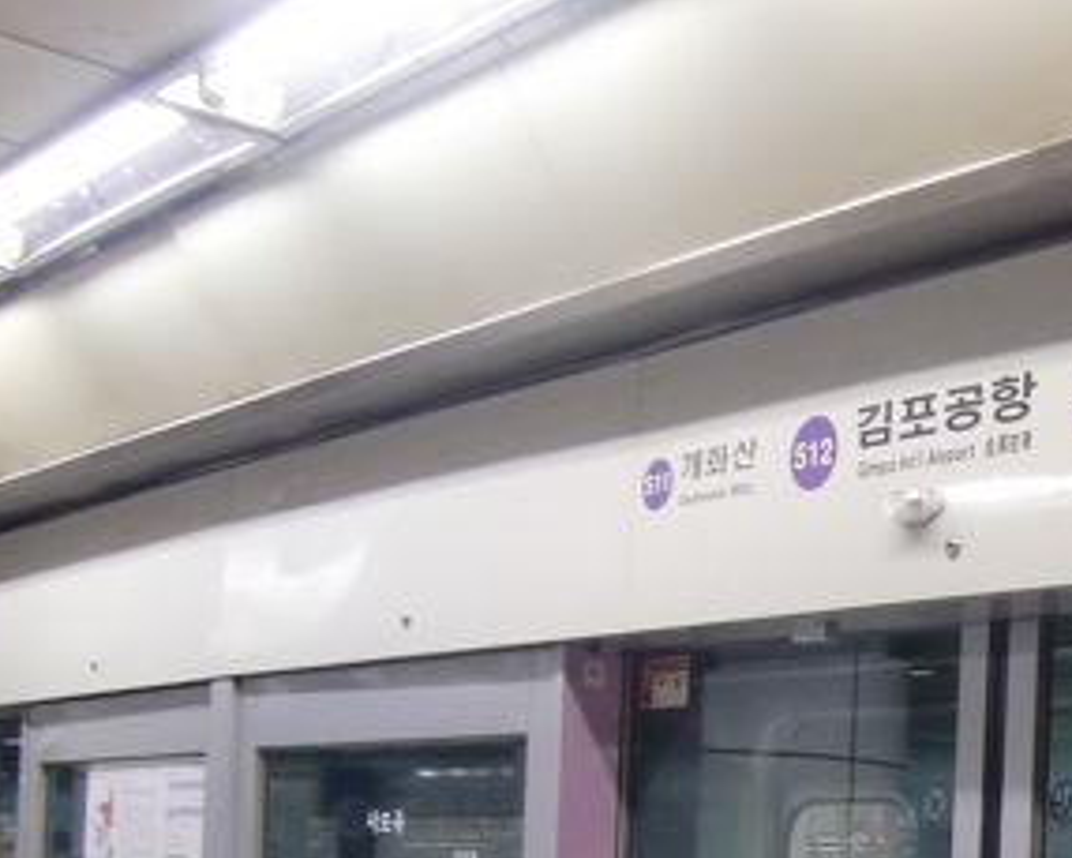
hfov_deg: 27.8
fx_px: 1968
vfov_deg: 23.3
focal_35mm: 62
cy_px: 905
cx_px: 1177
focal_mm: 4.9
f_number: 2.6
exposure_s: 1/50
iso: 400
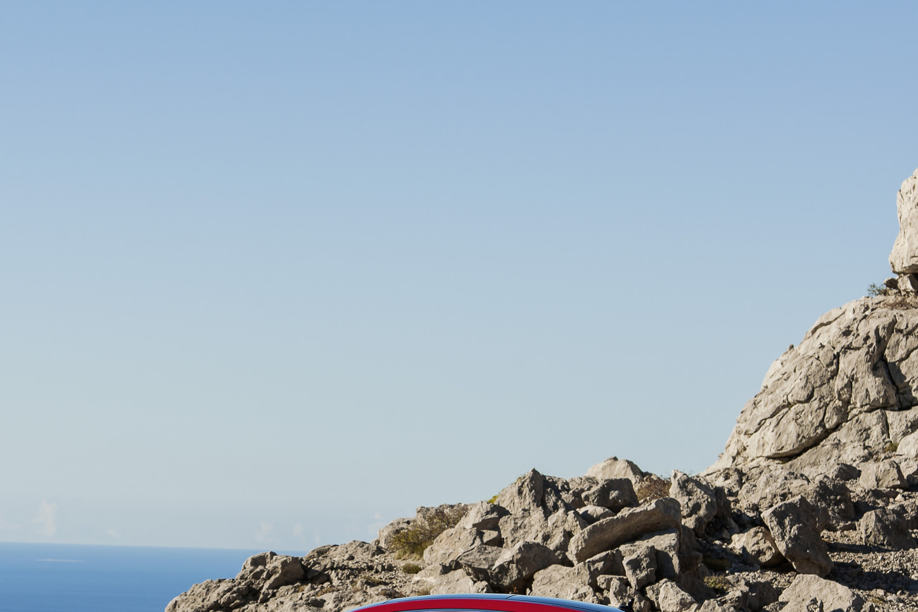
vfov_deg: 9.9
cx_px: 275
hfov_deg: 14.8
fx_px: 3519
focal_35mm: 138
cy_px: 418
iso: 100
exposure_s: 1/250
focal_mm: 80
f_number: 8
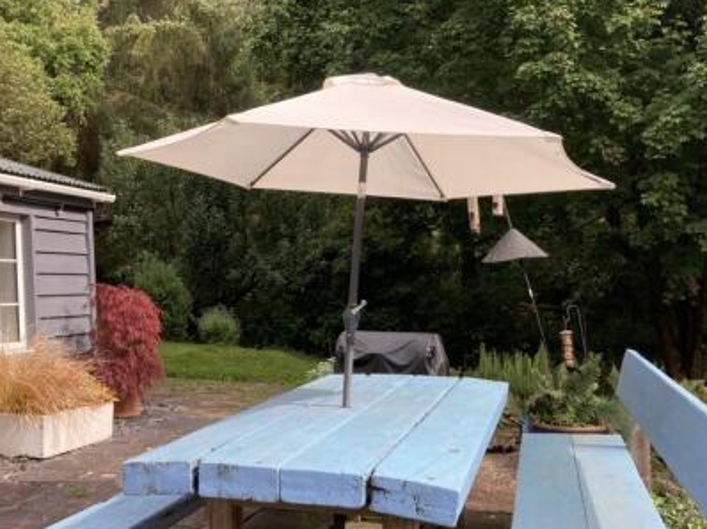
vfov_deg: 35.0
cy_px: 306
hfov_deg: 45.4
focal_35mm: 41
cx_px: 260
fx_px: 837
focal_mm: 3.99
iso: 20
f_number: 1.8
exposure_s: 1/331
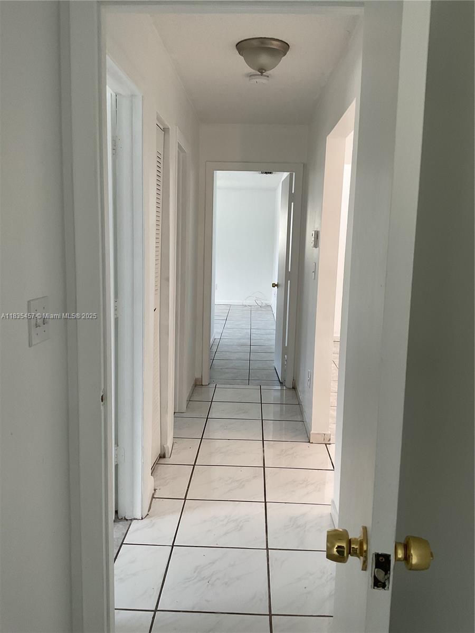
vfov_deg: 61.7
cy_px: 316
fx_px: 531
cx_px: 238
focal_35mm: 29
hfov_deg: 48.2
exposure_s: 1/60
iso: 40
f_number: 1.8
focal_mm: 3
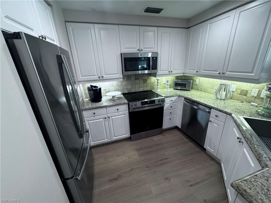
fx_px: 110
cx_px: 136
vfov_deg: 85.7
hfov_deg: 102.1
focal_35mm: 14
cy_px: 102
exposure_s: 1/120
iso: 320
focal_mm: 2.22
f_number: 2.2
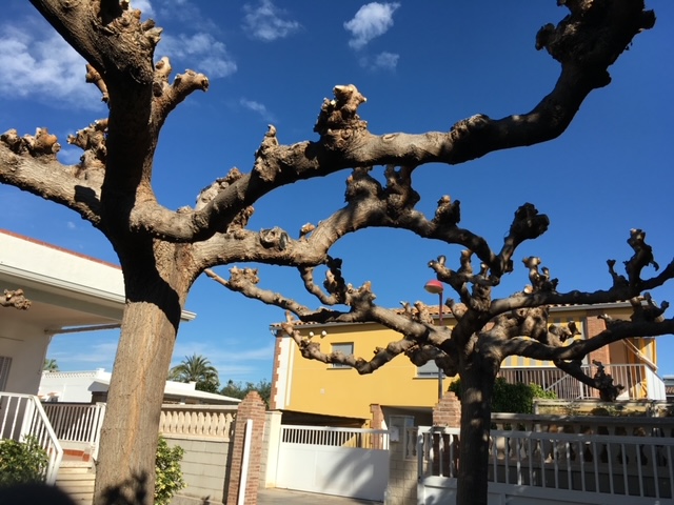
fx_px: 565
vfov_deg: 48.2
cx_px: 337
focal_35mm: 29
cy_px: 252
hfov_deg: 61.7
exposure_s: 1/1972
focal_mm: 4.15
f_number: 2.2
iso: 25
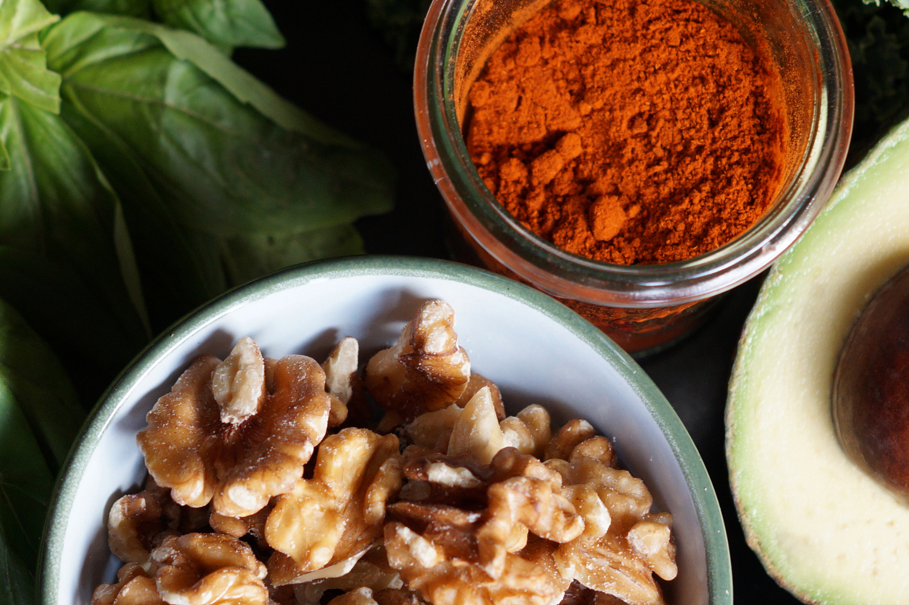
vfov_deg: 9.8
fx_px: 3508
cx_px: 505
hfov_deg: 14.8
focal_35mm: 139
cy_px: 416
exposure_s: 1/80
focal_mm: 50
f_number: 4
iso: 400
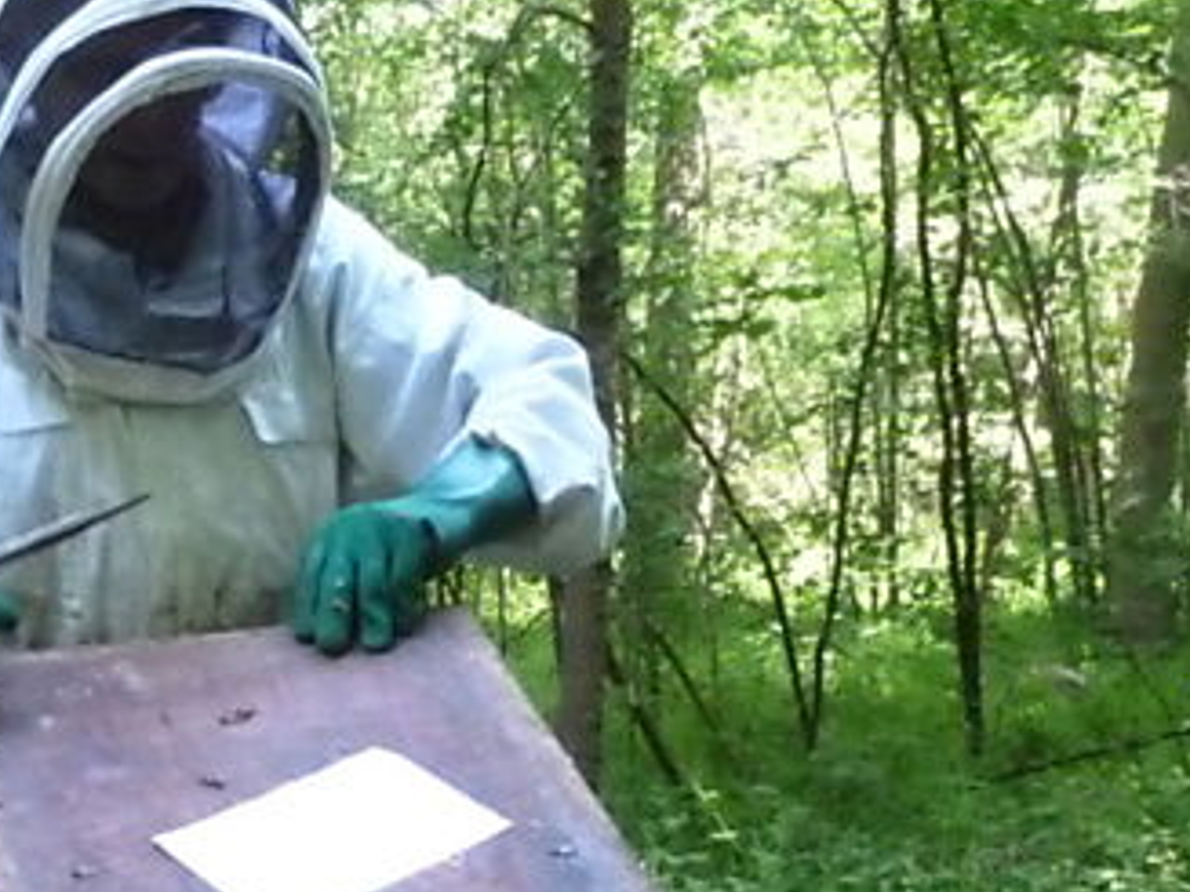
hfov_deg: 28.9
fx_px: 2268
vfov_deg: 21.4
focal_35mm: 66
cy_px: 921
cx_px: 295
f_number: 3.3
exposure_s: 1/100
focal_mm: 4.4
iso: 800
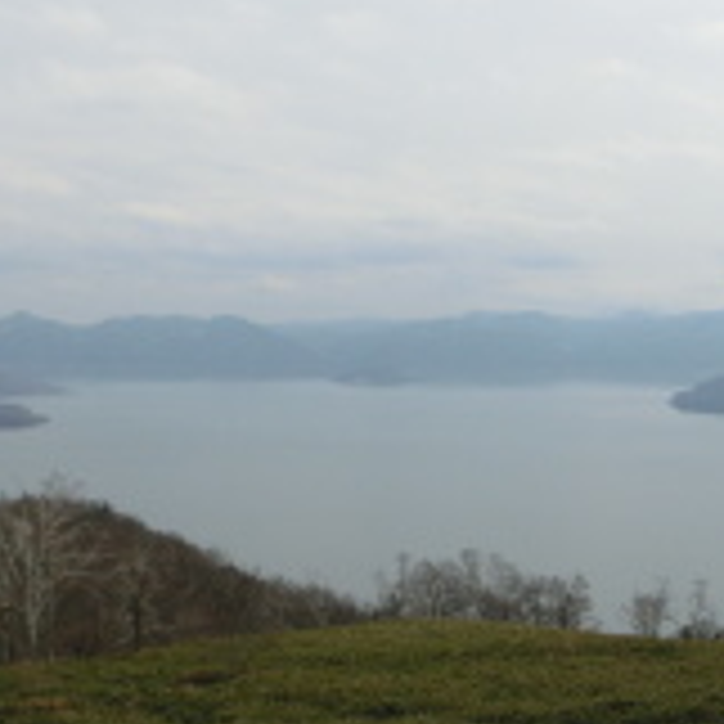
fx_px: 1562
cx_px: 616
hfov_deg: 25.5
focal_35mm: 66
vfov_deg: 26.1
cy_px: 398
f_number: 7.9
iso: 80
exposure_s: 1/320
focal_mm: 4.24
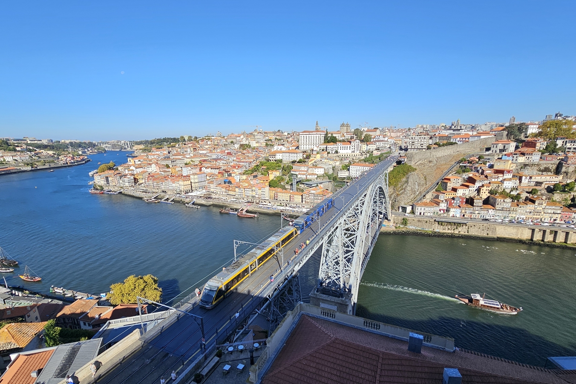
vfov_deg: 73.3
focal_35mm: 16
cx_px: 279
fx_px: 256
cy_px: 219
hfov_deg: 96.7
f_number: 2.2
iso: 50
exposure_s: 1/2210
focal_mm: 2.2
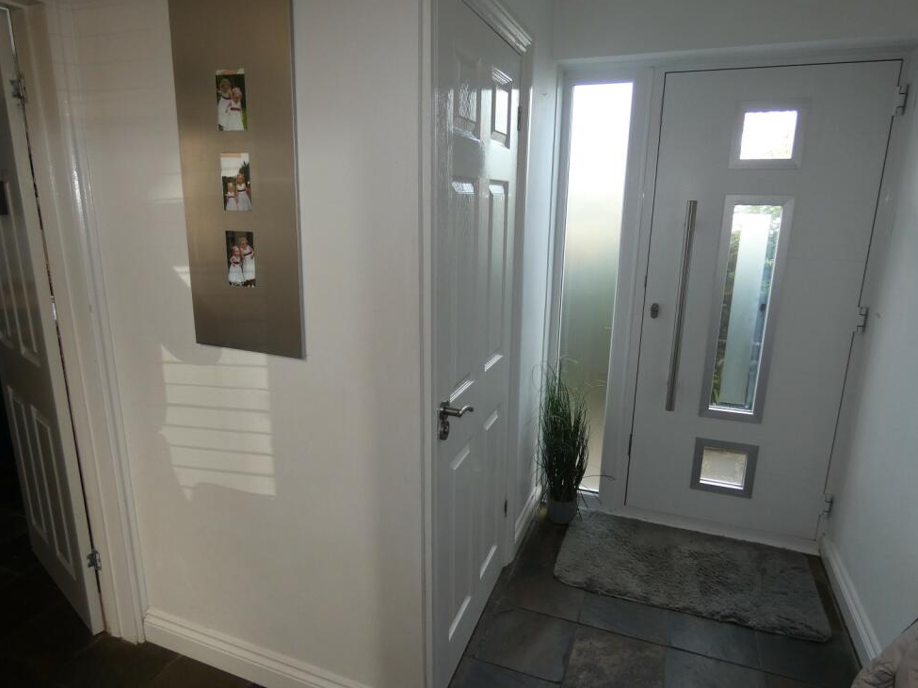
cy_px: 349
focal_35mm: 21
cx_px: 448
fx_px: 557
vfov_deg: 63.4
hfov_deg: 79.0
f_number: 2.8
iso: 160
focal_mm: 3.6
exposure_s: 1/60
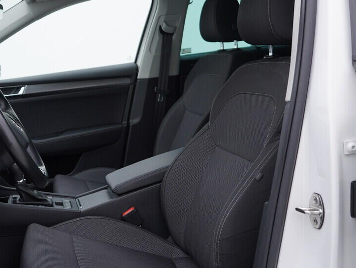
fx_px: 504
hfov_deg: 38.4
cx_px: 116
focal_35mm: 49
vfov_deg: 29.7
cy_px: 115
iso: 125
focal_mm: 24
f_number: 3.2
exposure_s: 1/50
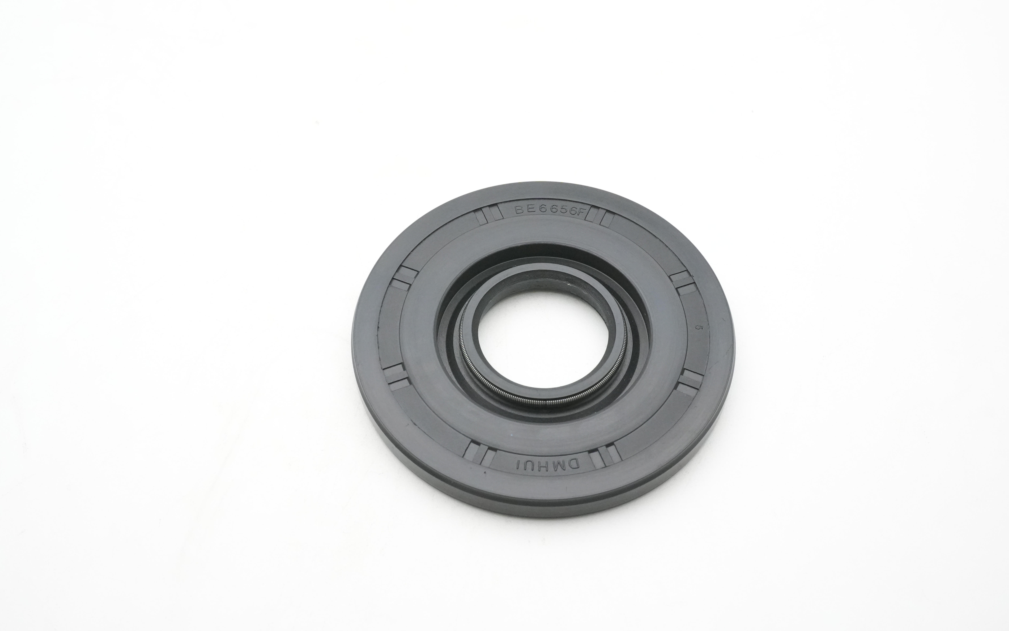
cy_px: 309
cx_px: 504
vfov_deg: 27.1
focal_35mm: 48
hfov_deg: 42.2
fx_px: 1306
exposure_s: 1/160
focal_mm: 31
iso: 3200
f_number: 11
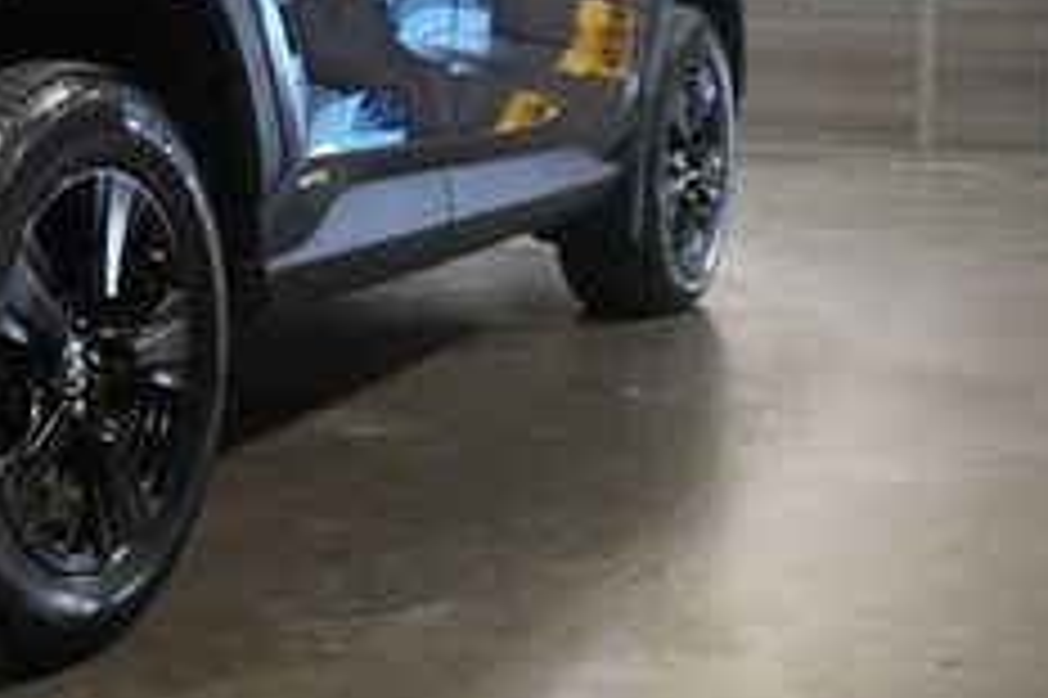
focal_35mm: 66
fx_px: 1920
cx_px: -261
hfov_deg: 26.5
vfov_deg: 20.2
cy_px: 72
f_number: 3.5
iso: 6400
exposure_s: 1/200
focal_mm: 16
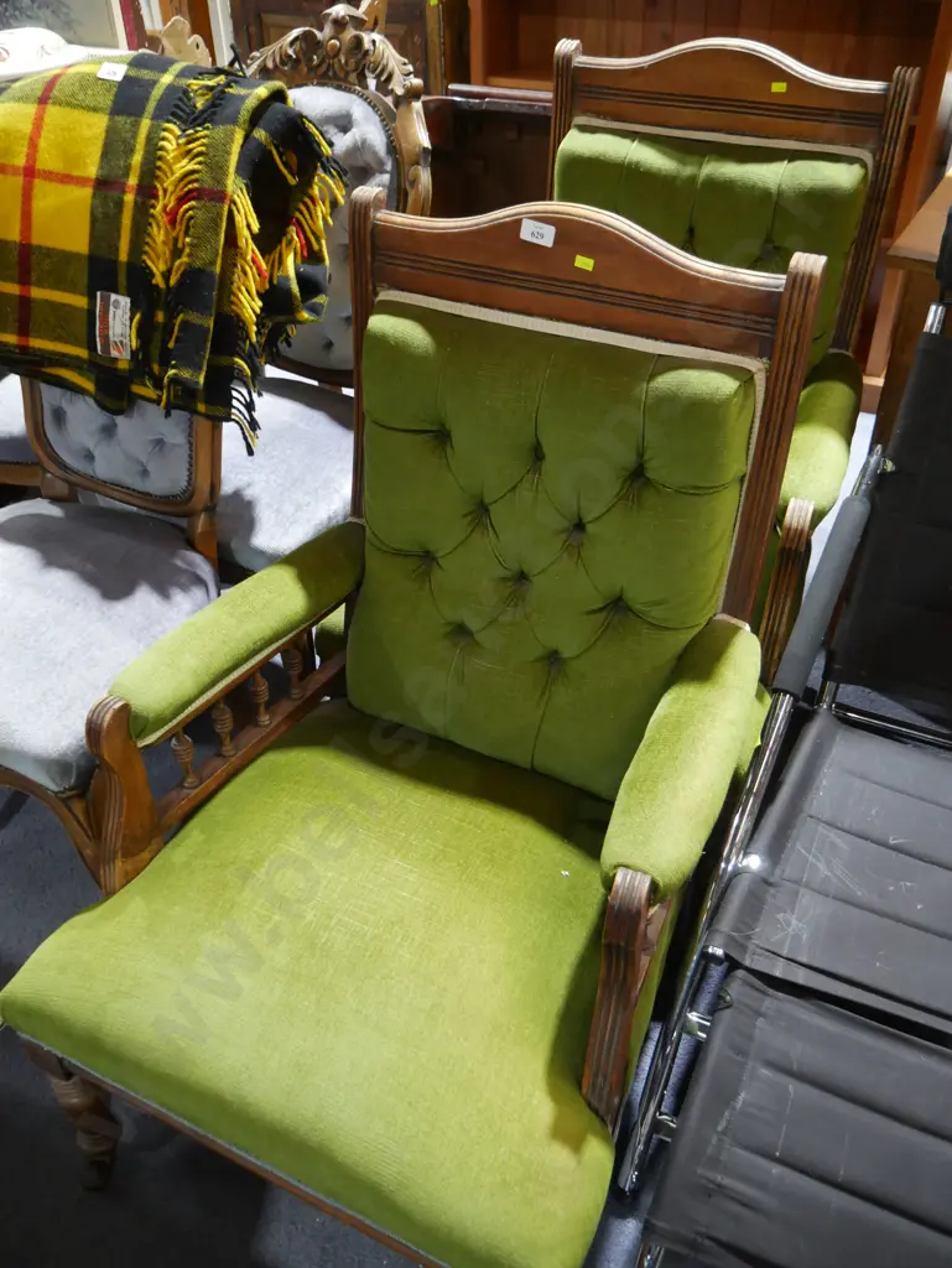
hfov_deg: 49.8
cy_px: 634
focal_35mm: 28
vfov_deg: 63.4
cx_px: 476
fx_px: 1026
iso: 1250
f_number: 3.5
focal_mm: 14
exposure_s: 1/60
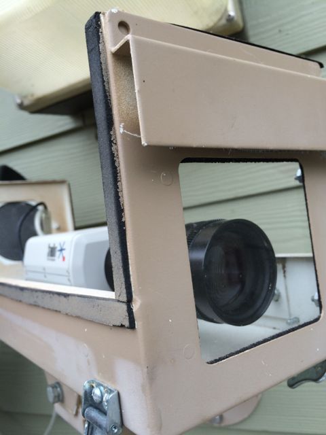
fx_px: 364
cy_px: 218
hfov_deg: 48.2
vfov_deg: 61.7
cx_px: 163
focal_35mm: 29
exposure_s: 1/225
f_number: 2.2
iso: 32
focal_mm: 4.15
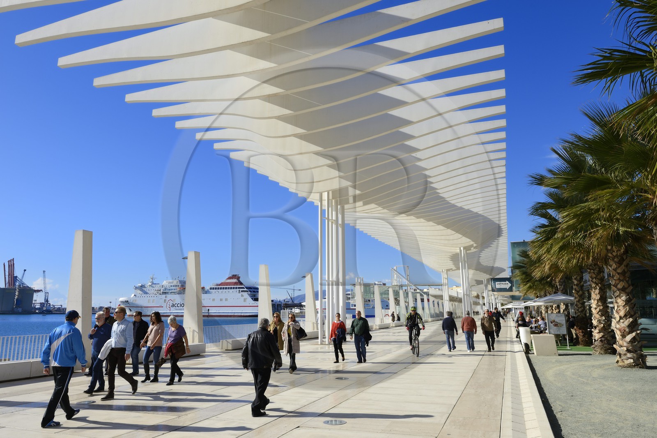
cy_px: 219
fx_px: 438
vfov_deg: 53.1
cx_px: 328
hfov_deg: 73.8
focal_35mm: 24
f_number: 10
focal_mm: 24
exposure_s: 1/200
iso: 100
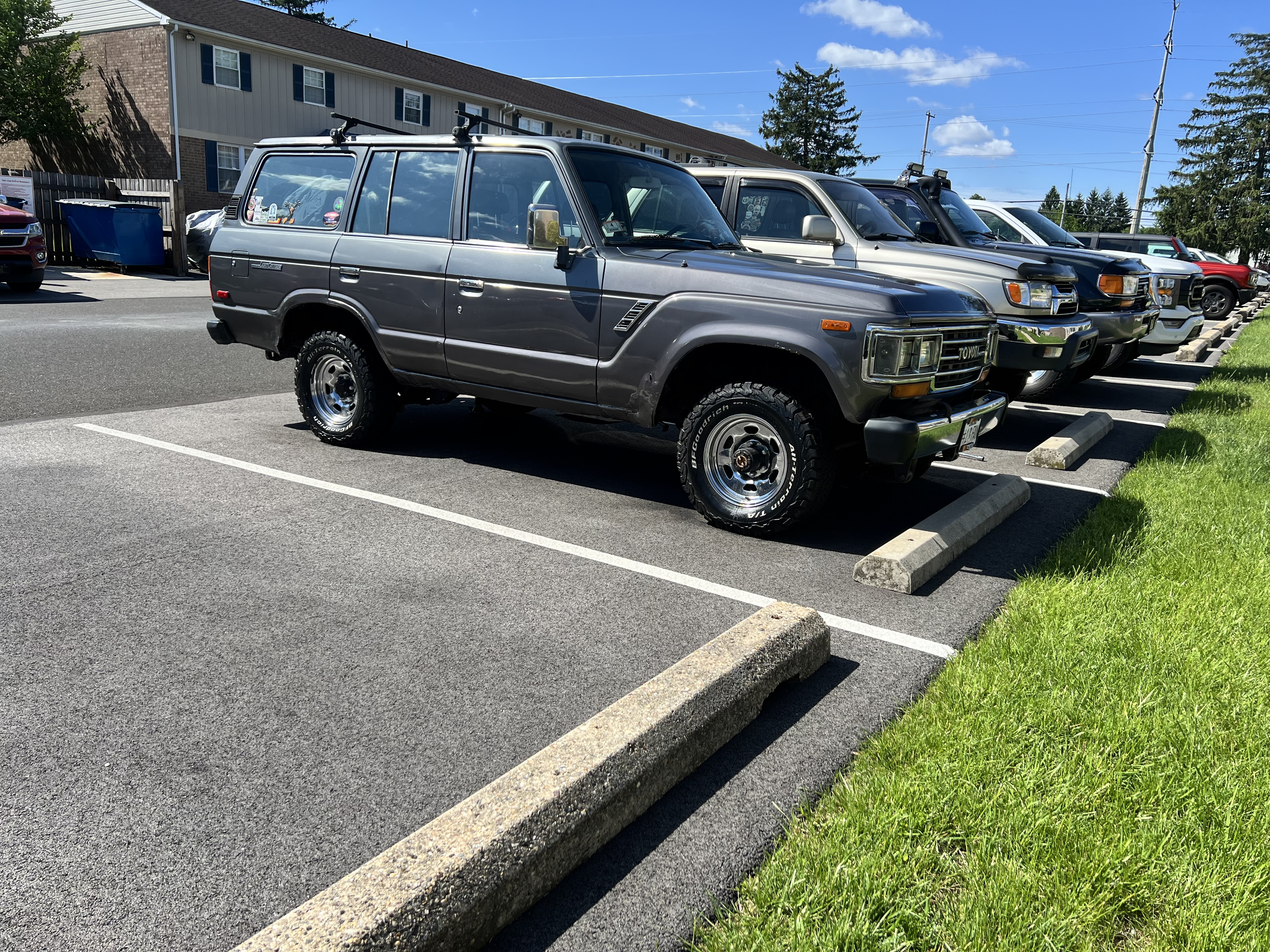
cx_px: 635
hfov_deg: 67.3
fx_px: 954
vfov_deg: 53.1
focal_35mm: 26
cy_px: 476
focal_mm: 5.7
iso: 50
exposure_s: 1/2457
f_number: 1.5
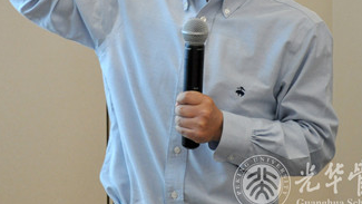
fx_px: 1987
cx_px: 135
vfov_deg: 5.9
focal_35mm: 207
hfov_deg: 10.4
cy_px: 2
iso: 800
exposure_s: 1/40
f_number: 5.3
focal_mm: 66
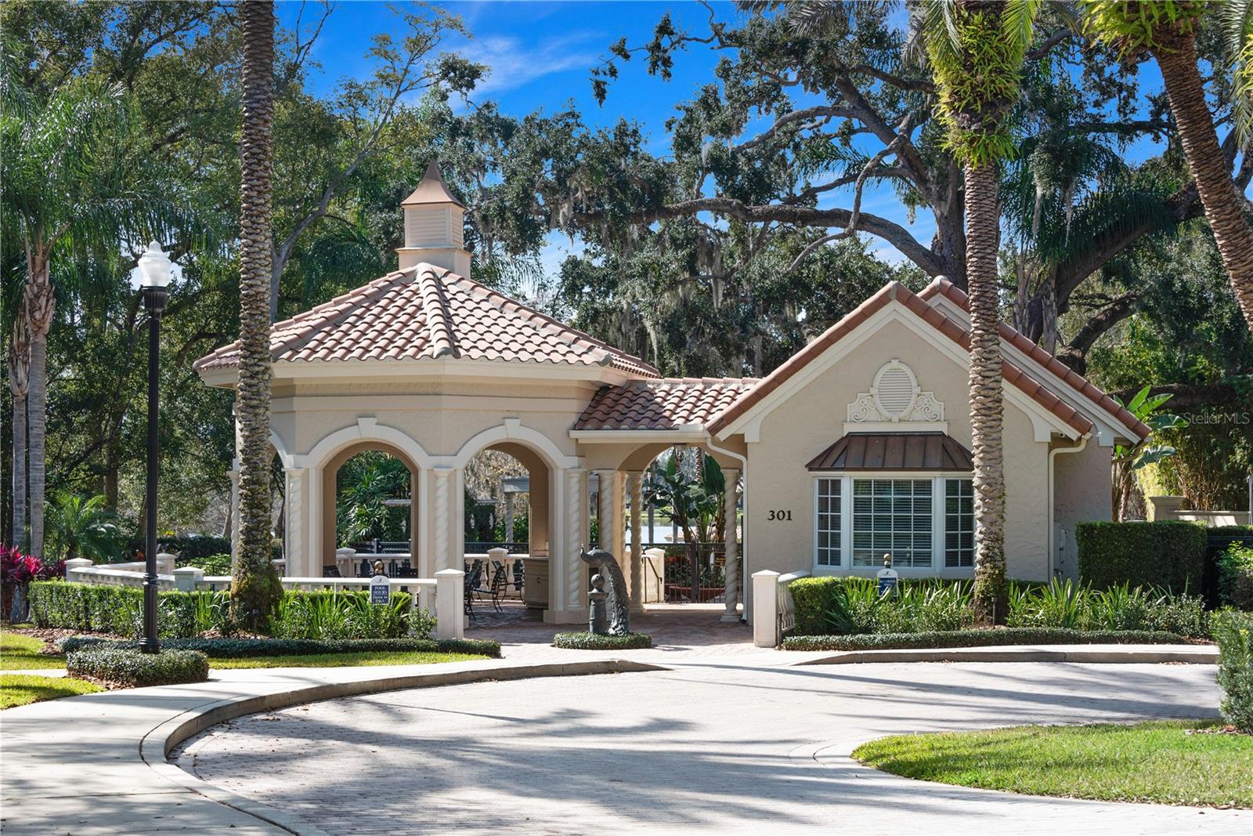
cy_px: 418
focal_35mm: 55
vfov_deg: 24.6
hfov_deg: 36.2
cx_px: 626
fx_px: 1914
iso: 200
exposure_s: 1/160
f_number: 10
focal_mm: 55
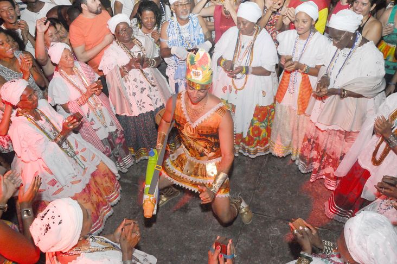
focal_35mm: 27
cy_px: 132
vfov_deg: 47.8
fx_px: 297
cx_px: 198
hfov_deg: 67.5
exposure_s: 1/160
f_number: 4.5
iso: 2500
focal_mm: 18
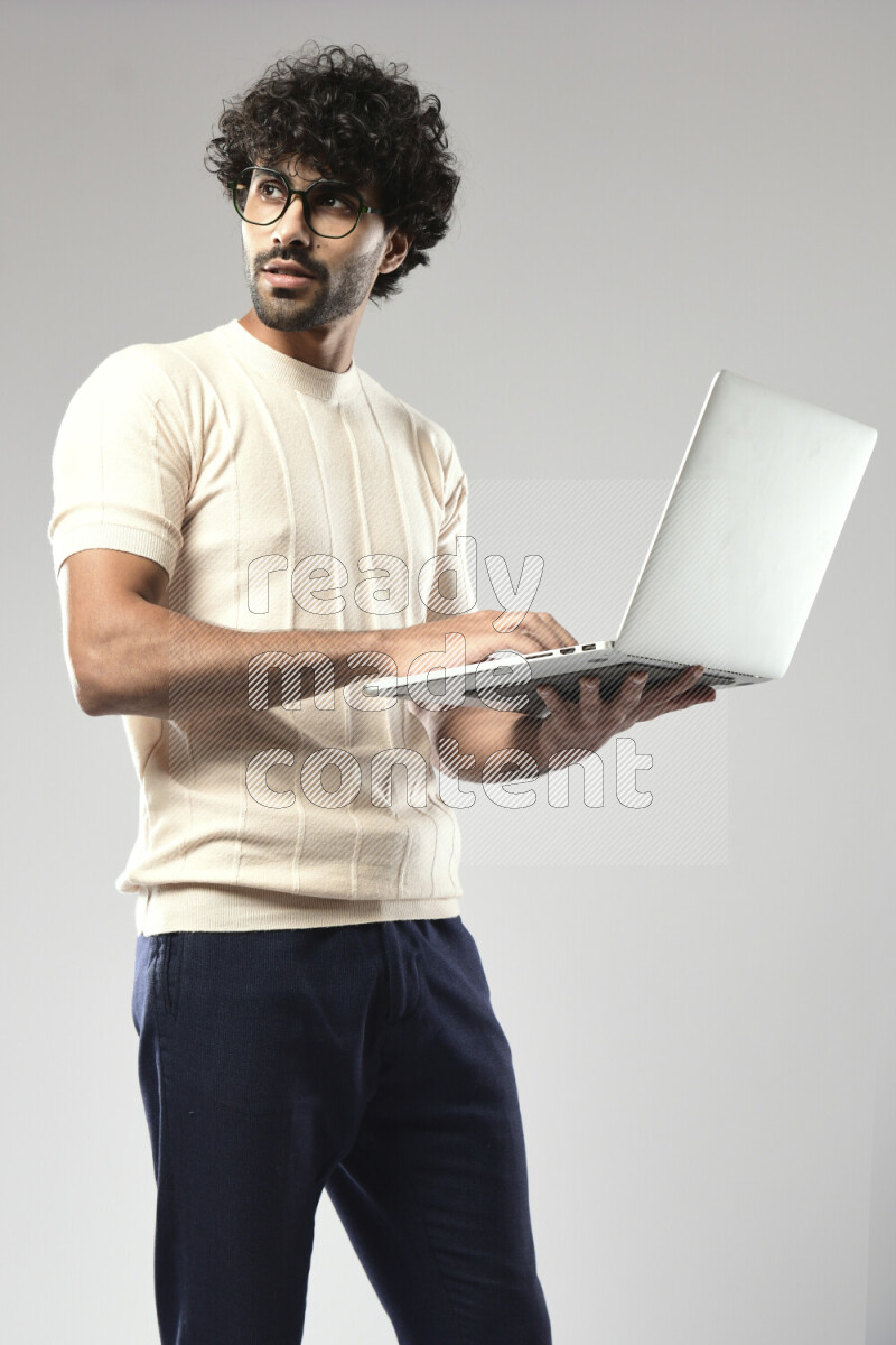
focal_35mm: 50
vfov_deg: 39.6
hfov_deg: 27.0
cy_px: 672
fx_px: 1867
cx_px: 448
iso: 400
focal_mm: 50
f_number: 5
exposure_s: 1/125
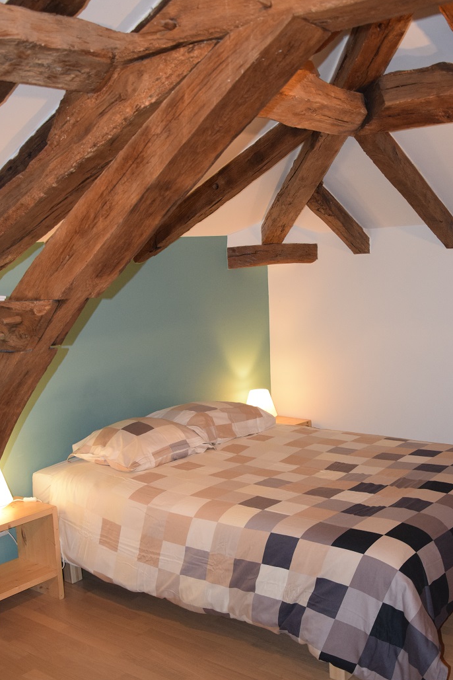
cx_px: 237
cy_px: 377
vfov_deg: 46.3
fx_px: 793
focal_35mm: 42
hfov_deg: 31.9
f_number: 3.8
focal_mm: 24
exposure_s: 1/60
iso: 1400
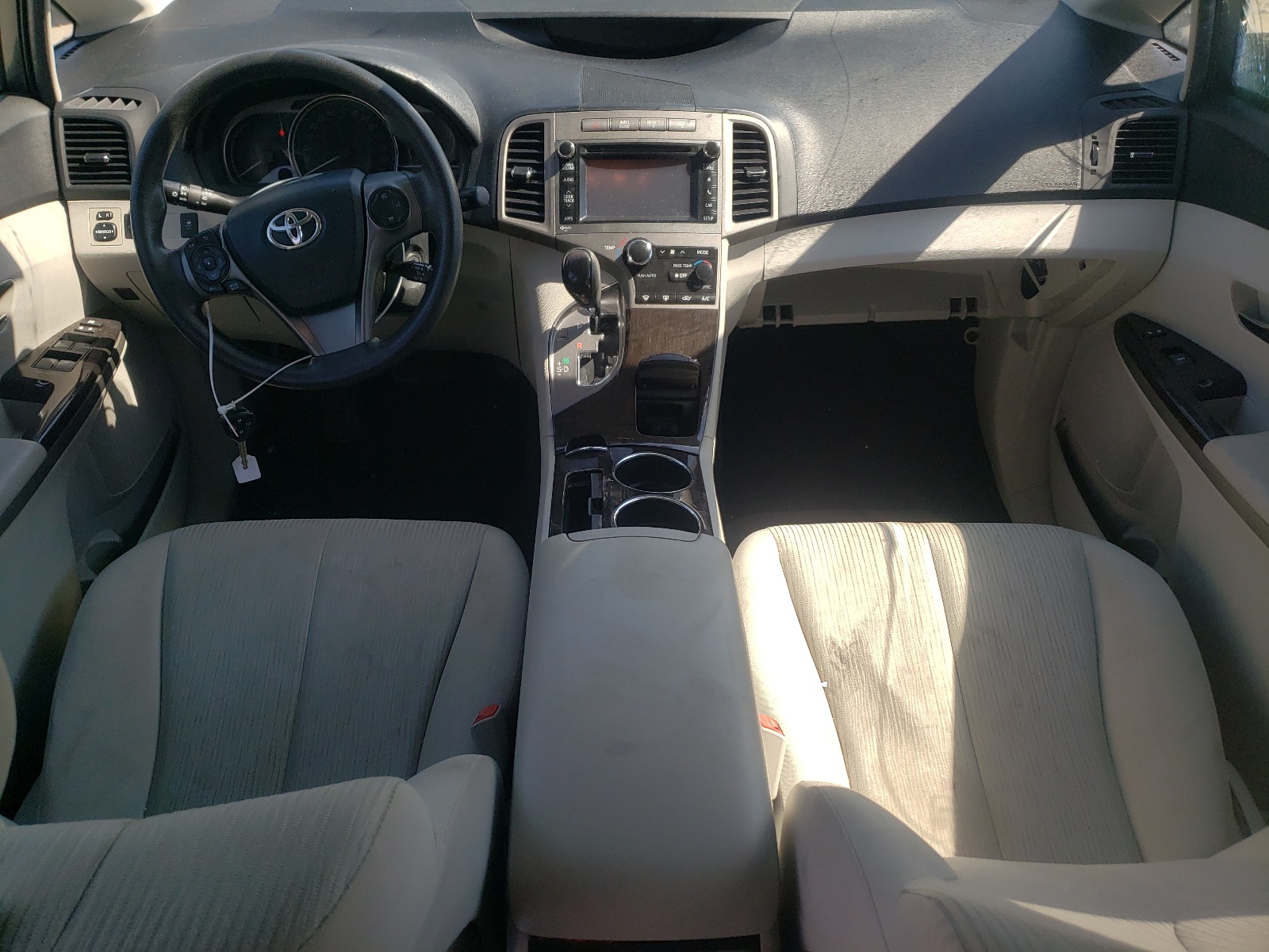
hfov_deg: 67.3
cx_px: 634
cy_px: 476
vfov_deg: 53.1
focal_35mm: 26
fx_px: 953
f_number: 1.5
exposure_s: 1/909
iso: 50
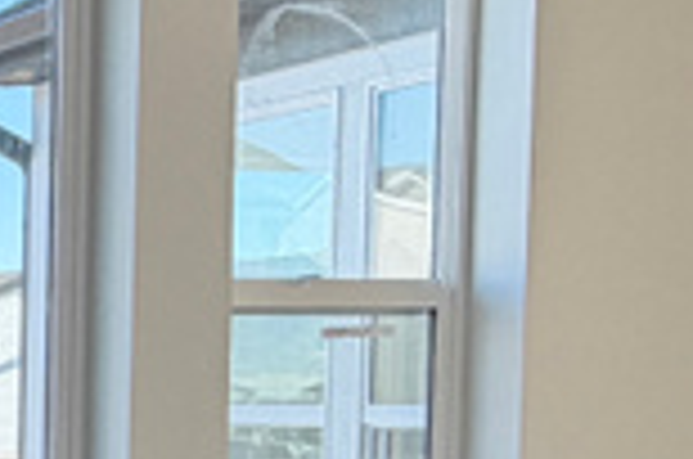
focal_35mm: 97
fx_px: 1863
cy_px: 536
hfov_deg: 16.7
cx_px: -626
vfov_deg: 13.7
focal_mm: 2.22
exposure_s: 1/159
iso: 64
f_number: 2.2
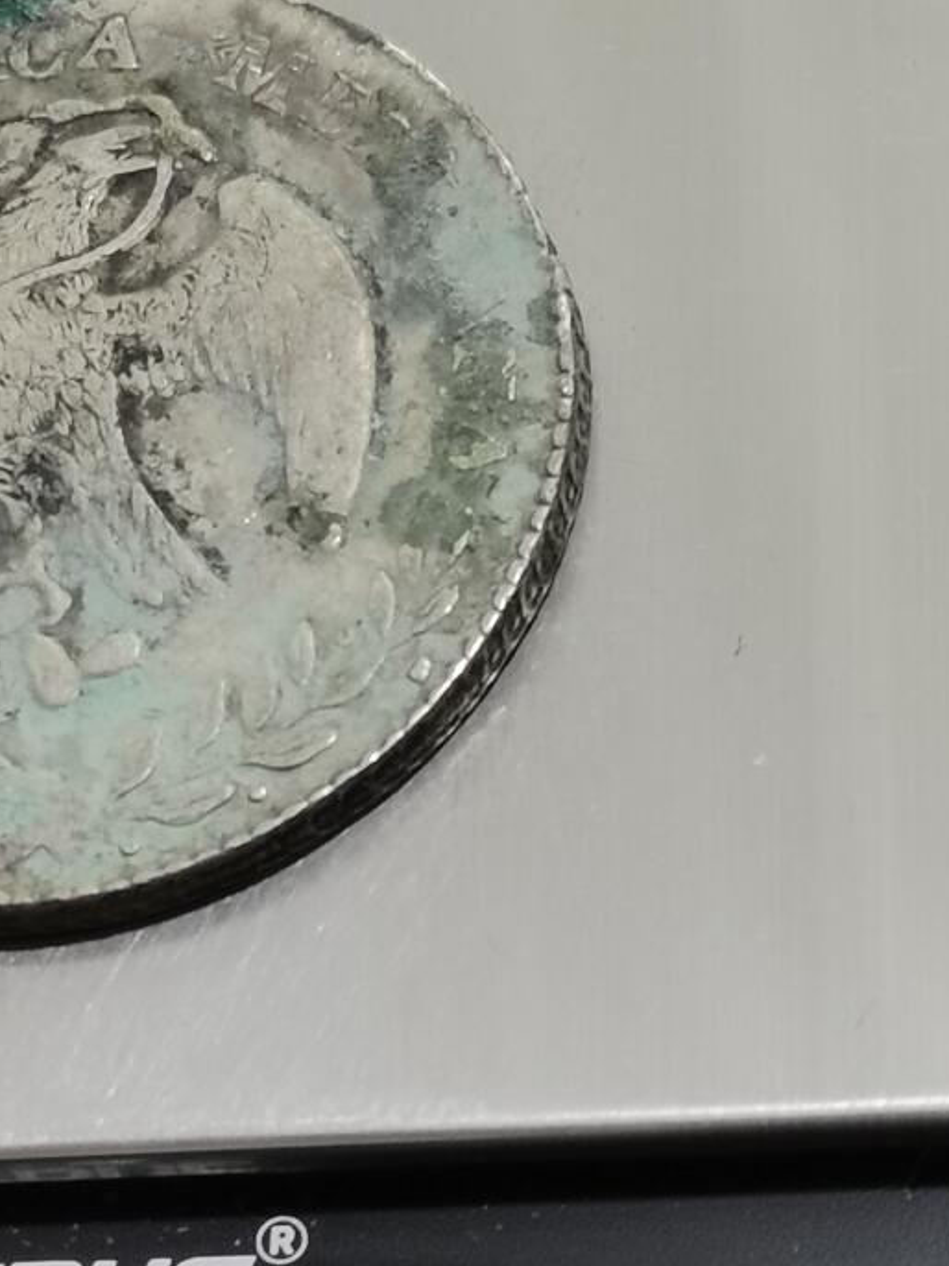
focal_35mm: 147
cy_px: 535
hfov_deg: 10.0
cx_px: 94
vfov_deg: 13.4
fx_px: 5377
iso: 100
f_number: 1.8
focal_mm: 5.58
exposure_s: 1/100
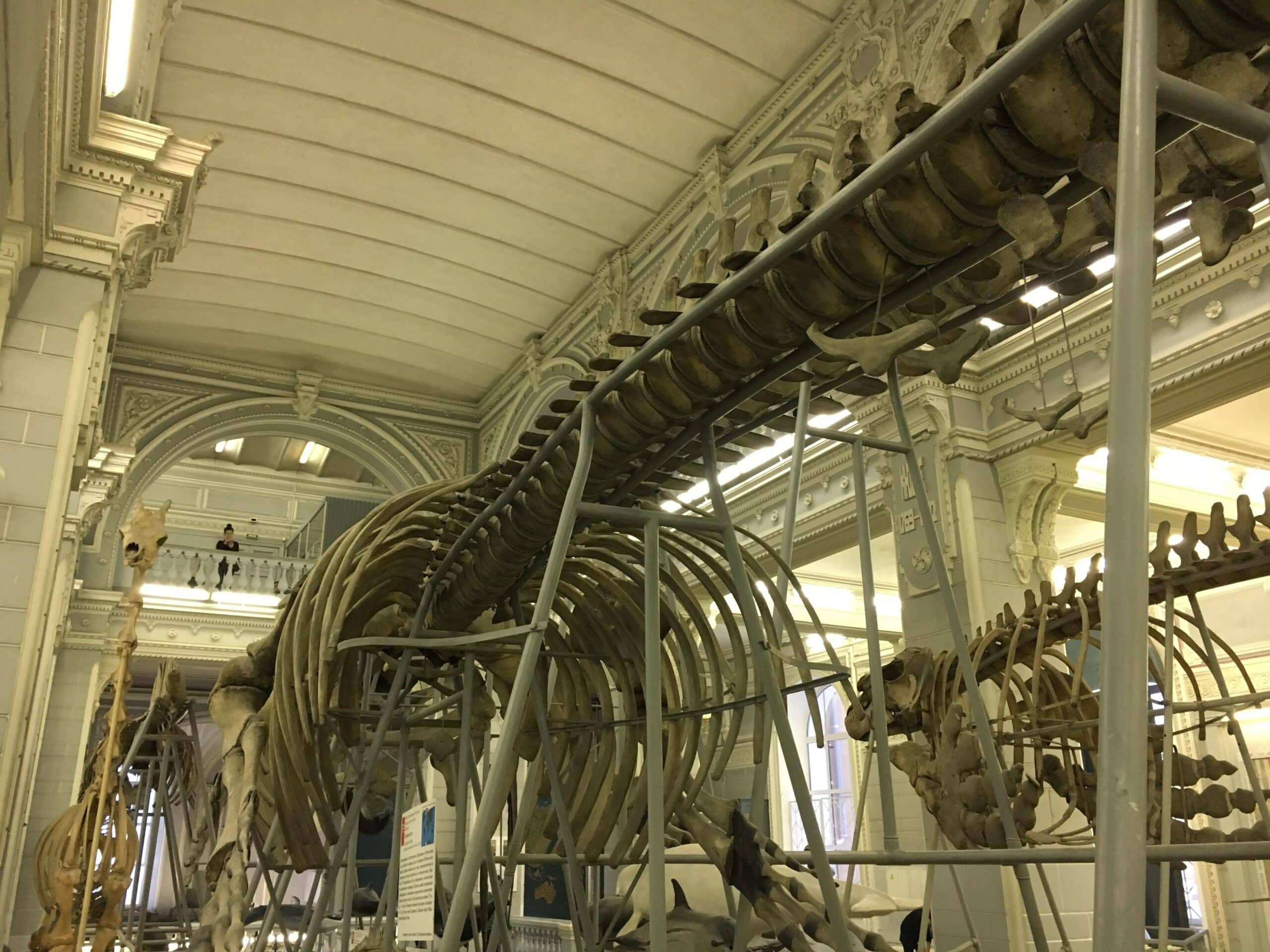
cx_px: 635
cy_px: 476
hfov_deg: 61.7
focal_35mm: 29
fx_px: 1064
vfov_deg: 48.2
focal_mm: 4.15
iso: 200
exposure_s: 1/33
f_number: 2.2
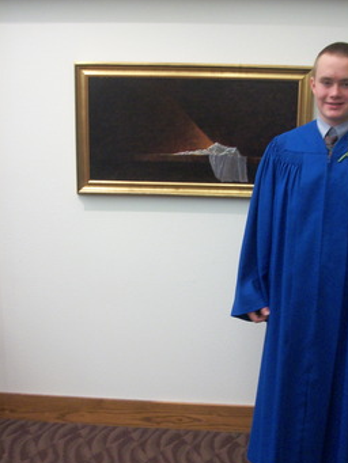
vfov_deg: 41.8
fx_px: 603
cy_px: 286
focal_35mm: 45
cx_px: 242
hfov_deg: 31.8
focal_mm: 5.7
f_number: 2.9
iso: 160
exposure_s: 1/20
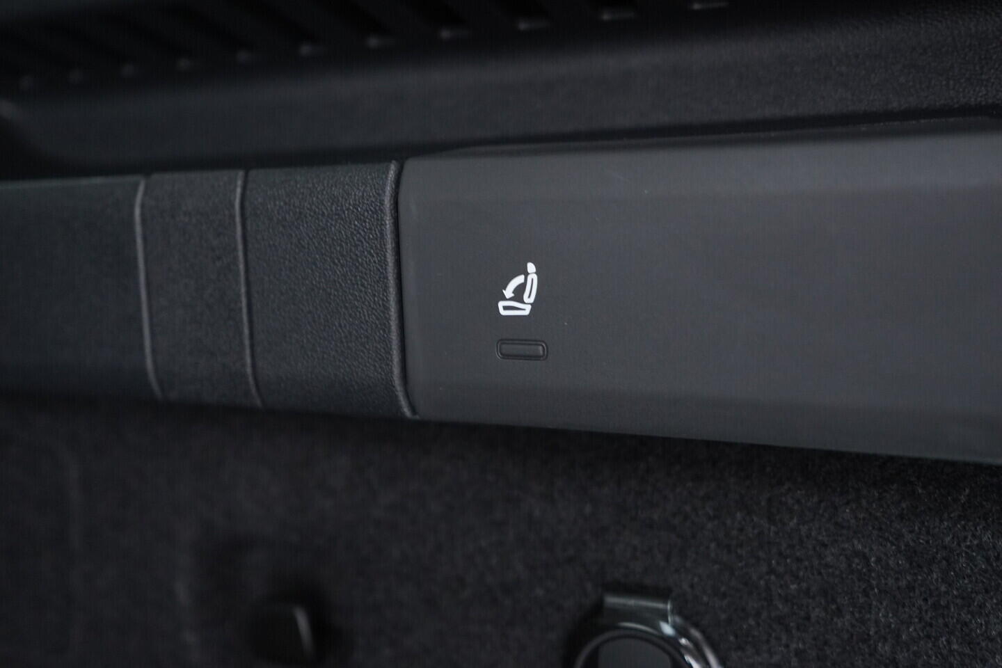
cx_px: 501
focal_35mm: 36
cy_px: 334
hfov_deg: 53.1
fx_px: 1002
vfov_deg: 36.9
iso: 1250
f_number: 2.8
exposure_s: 1/40
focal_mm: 24
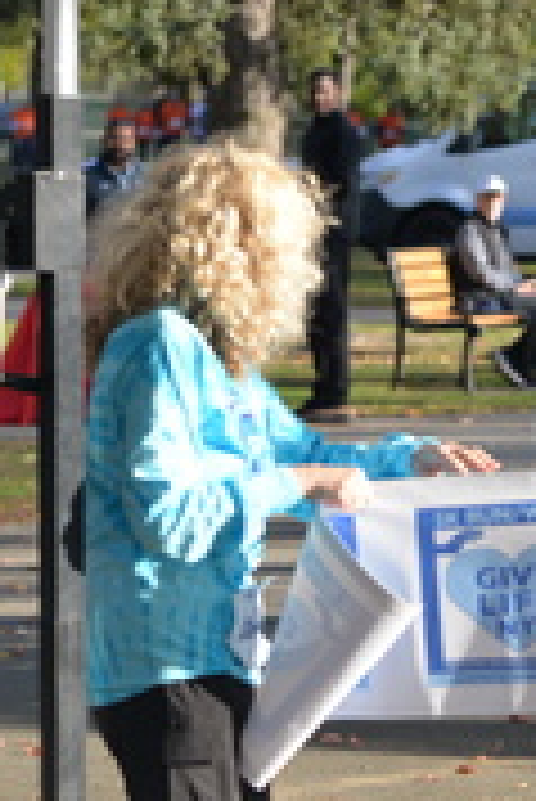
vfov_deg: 5.5
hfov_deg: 3.7
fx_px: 8380
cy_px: 382
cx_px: 709
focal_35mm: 376
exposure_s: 1/1600
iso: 1000
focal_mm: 122
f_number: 5.6
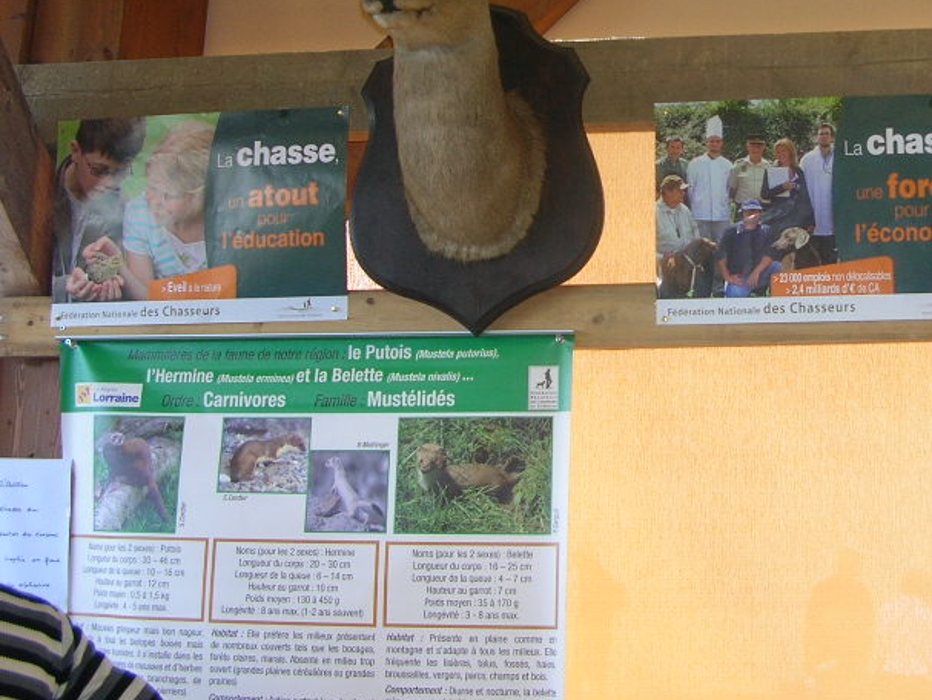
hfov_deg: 31.9
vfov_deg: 24.5
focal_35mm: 59
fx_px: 1589
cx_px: 737
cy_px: 150
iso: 50
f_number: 2.8
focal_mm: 5.8
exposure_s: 1/30.4
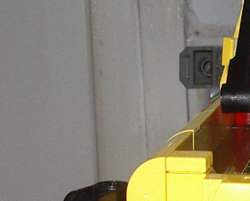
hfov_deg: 12.5
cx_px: 358
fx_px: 1089
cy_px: 256
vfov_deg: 10.3
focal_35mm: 147
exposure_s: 1/60
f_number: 4.8
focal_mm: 5.8
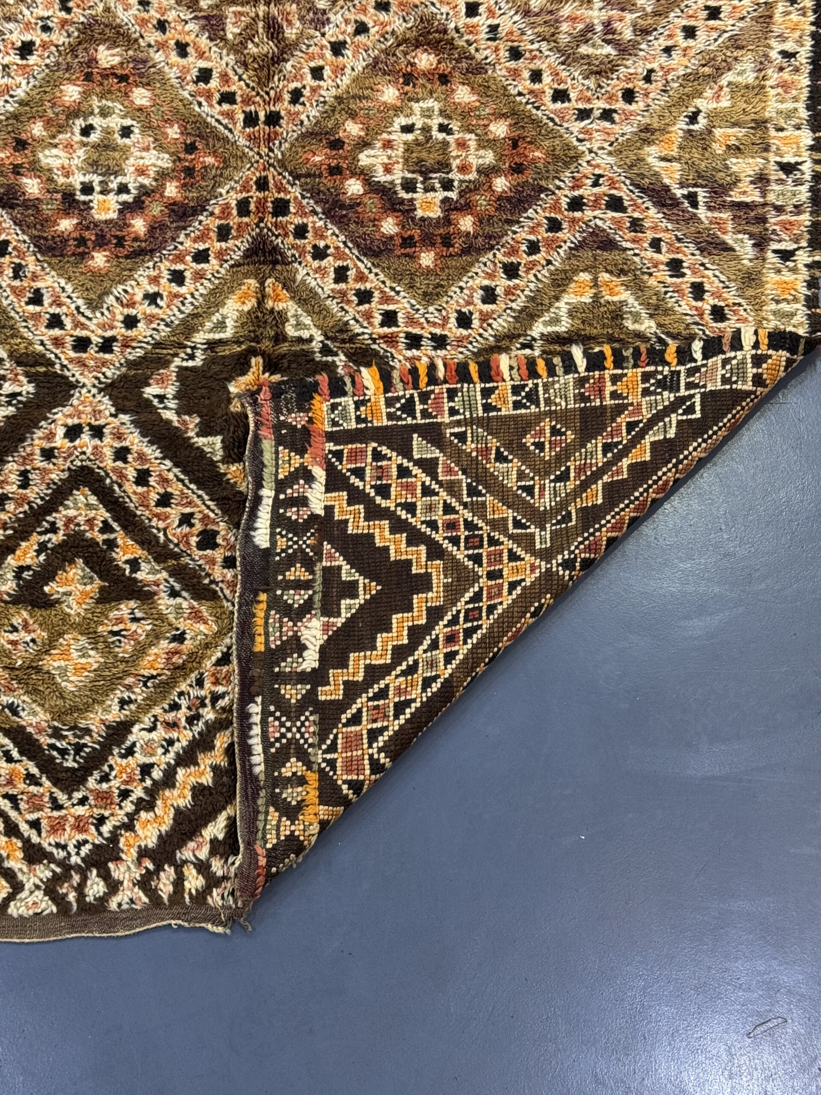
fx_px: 1518
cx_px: 410
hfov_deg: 30.3
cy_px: 548
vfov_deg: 39.7
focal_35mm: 48
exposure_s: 1/50
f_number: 1.78
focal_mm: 6.76
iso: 200
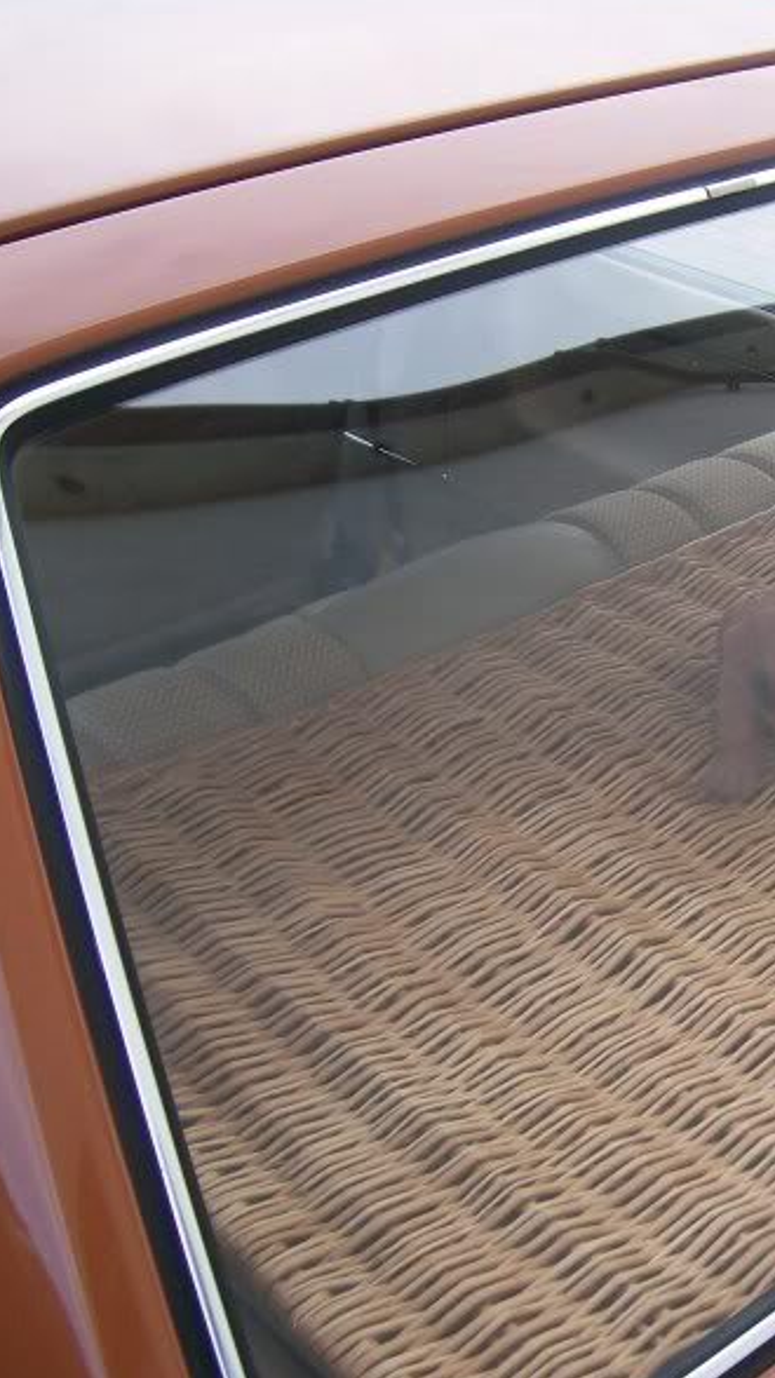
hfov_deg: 21.8
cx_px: 855
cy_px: 681
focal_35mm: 52
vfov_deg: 39.9
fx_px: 1901
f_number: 2.8
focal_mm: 5.8
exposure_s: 1/149
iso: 80
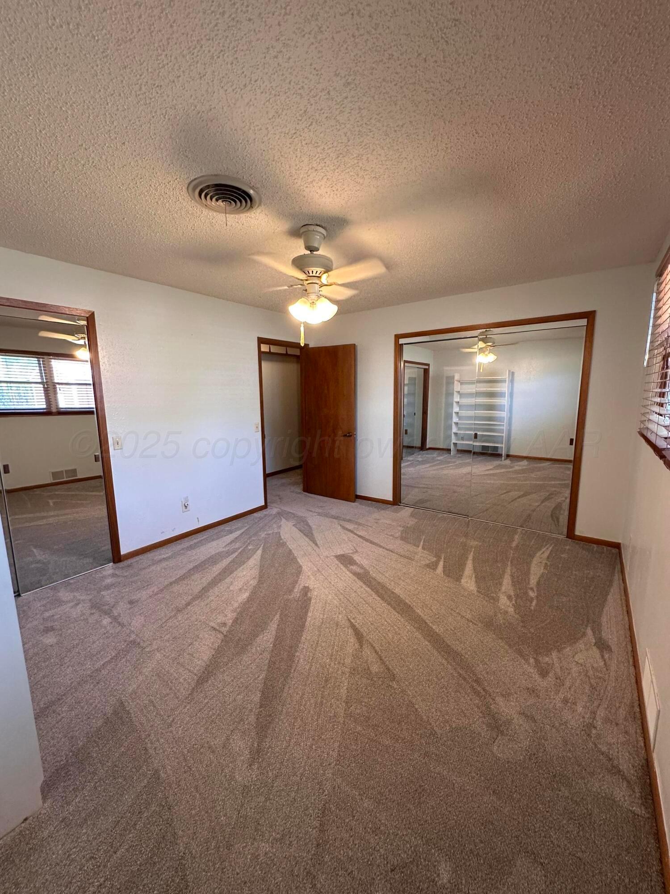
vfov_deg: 102.1
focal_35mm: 14
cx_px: 335
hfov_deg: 85.7
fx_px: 361
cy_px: 447
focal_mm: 2.22
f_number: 2.2
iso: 250
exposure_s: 1/120
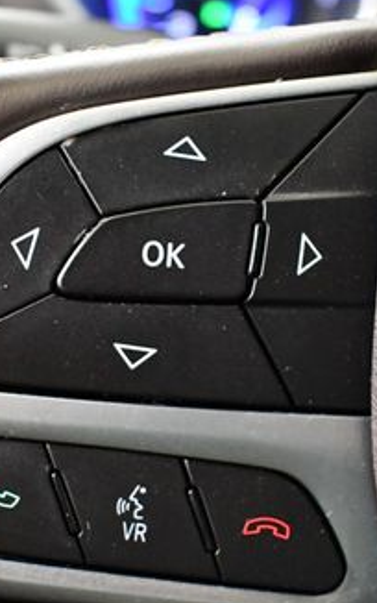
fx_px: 1183
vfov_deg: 28.5
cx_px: 155
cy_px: 361
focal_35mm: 72
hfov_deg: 18.1
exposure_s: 1/60
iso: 4000
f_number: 3.5
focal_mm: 18
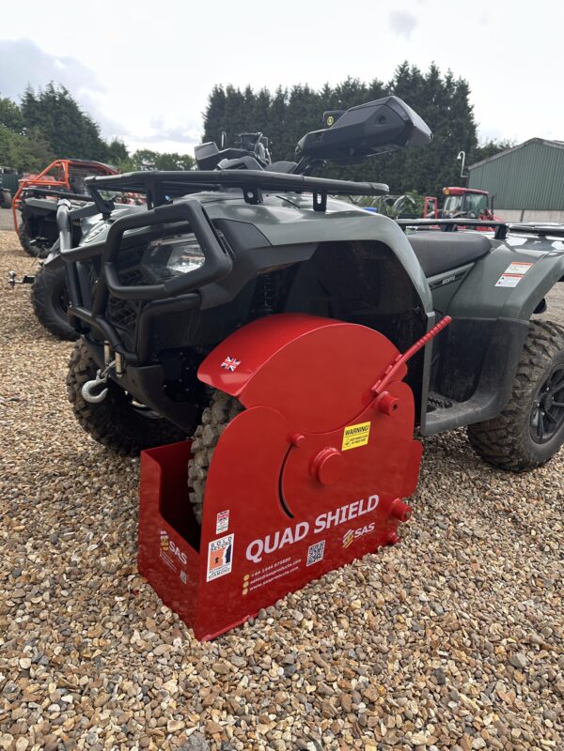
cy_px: 376
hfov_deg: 56.8
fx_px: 521
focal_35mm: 24
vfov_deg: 71.6
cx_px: 282
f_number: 1.78
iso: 80
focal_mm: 6.86
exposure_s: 1/611
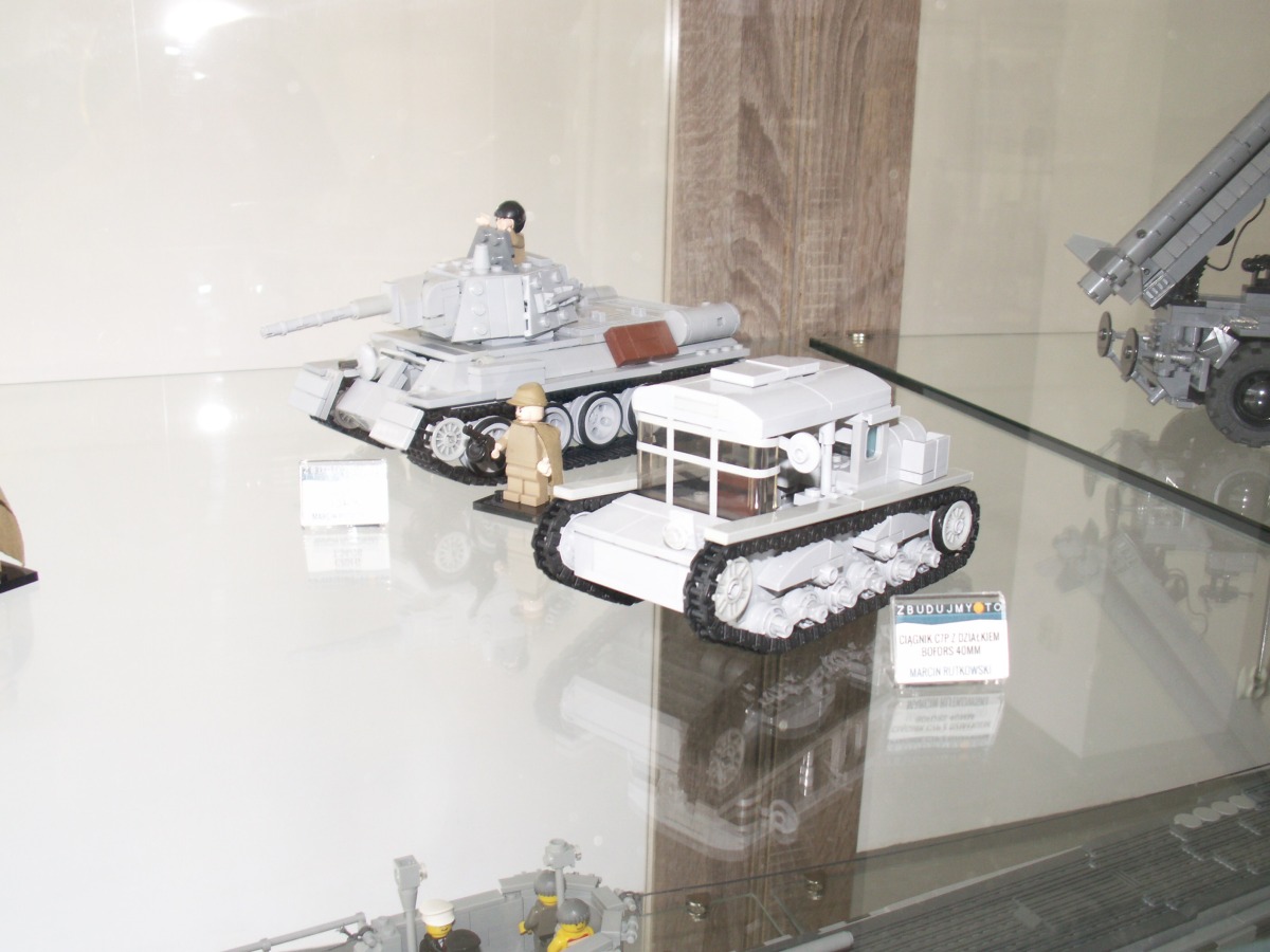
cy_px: 476
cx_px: 635
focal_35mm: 35
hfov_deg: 52.6
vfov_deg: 40.7
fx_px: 1284
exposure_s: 1/60
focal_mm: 5.86
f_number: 2.8
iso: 64
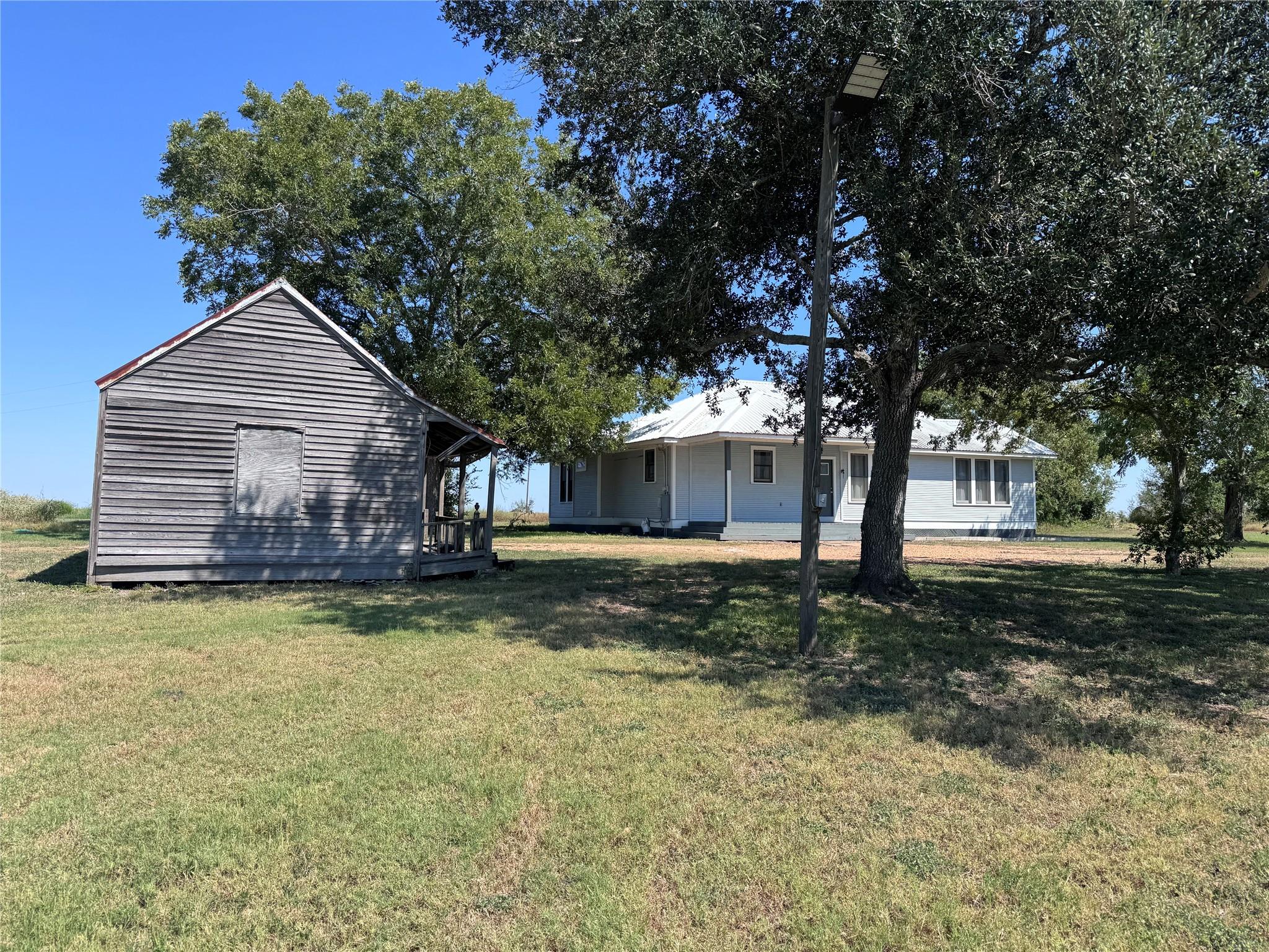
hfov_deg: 71.6
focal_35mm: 24
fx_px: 880
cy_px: 476
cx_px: 634
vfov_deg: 56.8
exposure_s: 1/1818
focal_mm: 6.76
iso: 80
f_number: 1.78
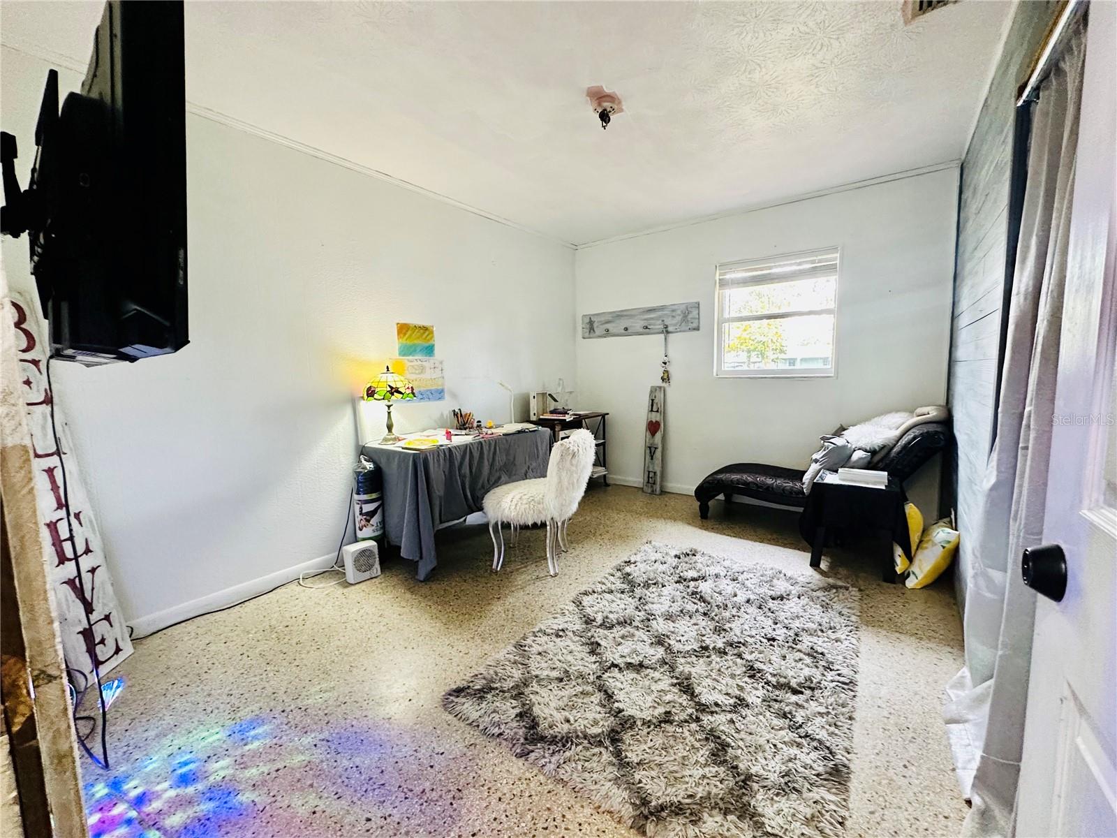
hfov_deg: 102.1
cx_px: 558
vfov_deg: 85.7
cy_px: 419
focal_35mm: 14
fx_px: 452
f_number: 2.2
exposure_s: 1/60
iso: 500
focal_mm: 2.22
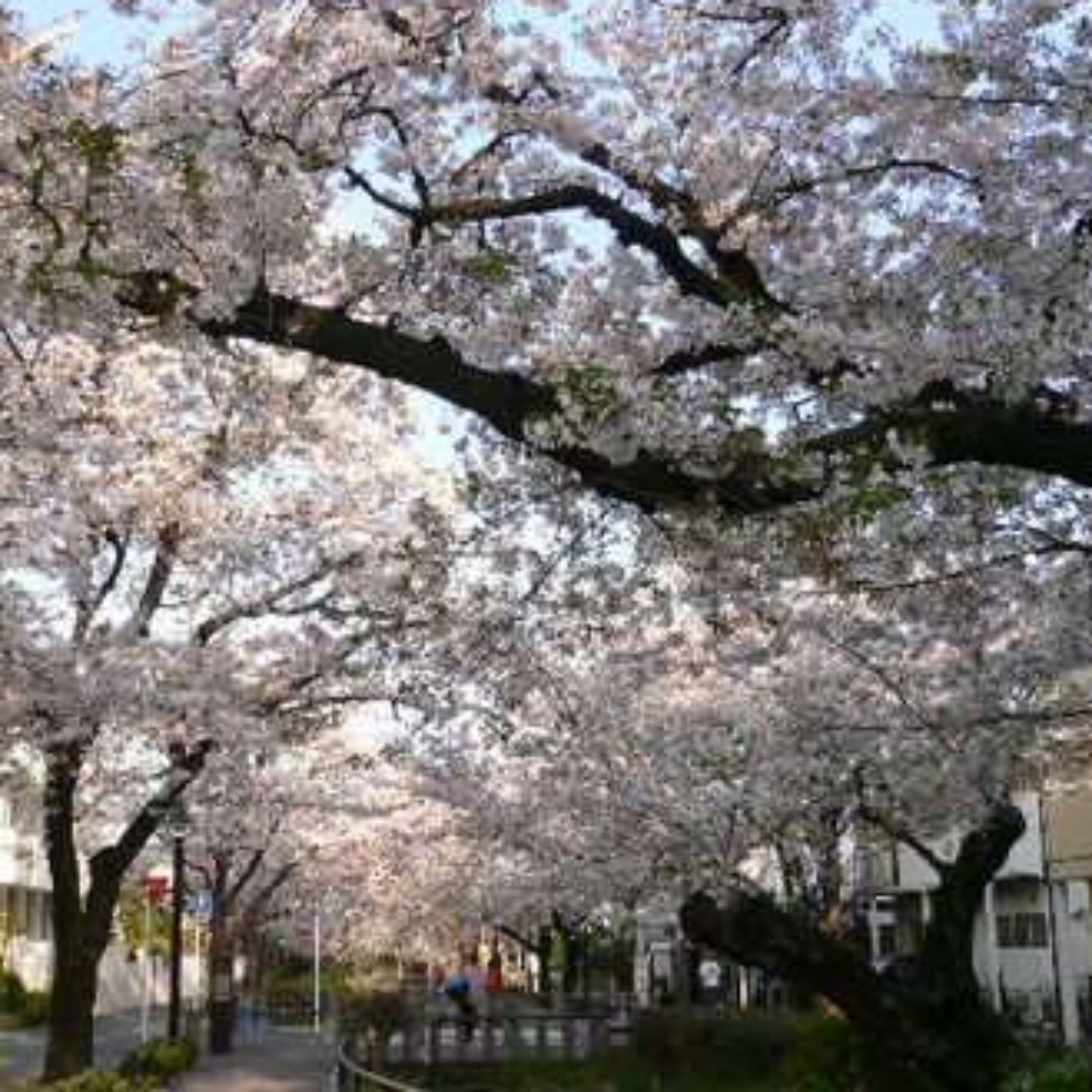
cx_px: 485
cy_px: 473
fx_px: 1677
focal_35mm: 47
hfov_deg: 36.0
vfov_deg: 36.0
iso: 80
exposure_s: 1/320
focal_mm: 5.8
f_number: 2.8
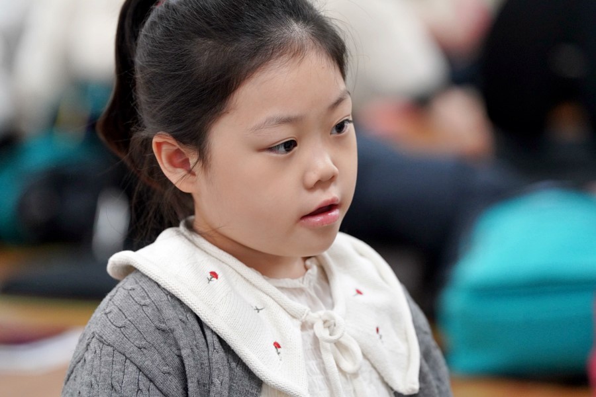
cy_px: 198
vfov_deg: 6.9
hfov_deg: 10.3
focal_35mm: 200
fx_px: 3311
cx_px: 298
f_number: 4
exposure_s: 1/250
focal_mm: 200
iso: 4000
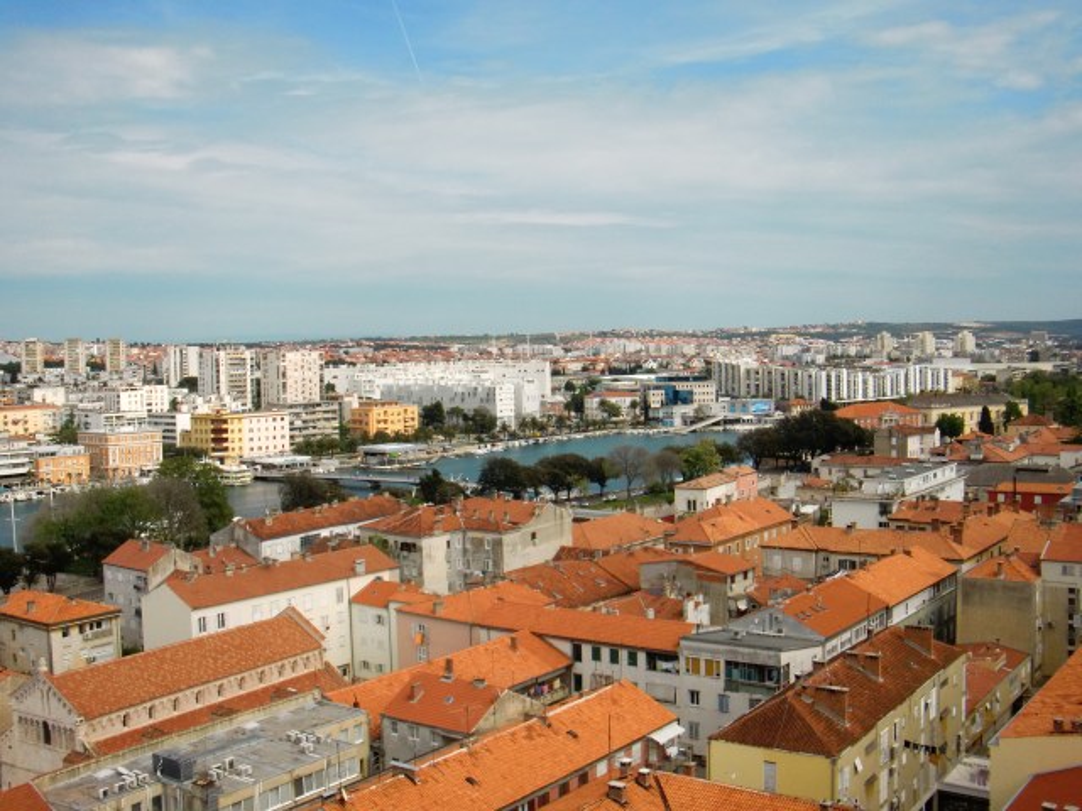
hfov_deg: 49.0
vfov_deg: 37.7
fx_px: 1188
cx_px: 541
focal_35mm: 38
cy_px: 406
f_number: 8.9
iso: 100
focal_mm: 6.66
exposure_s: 1/320
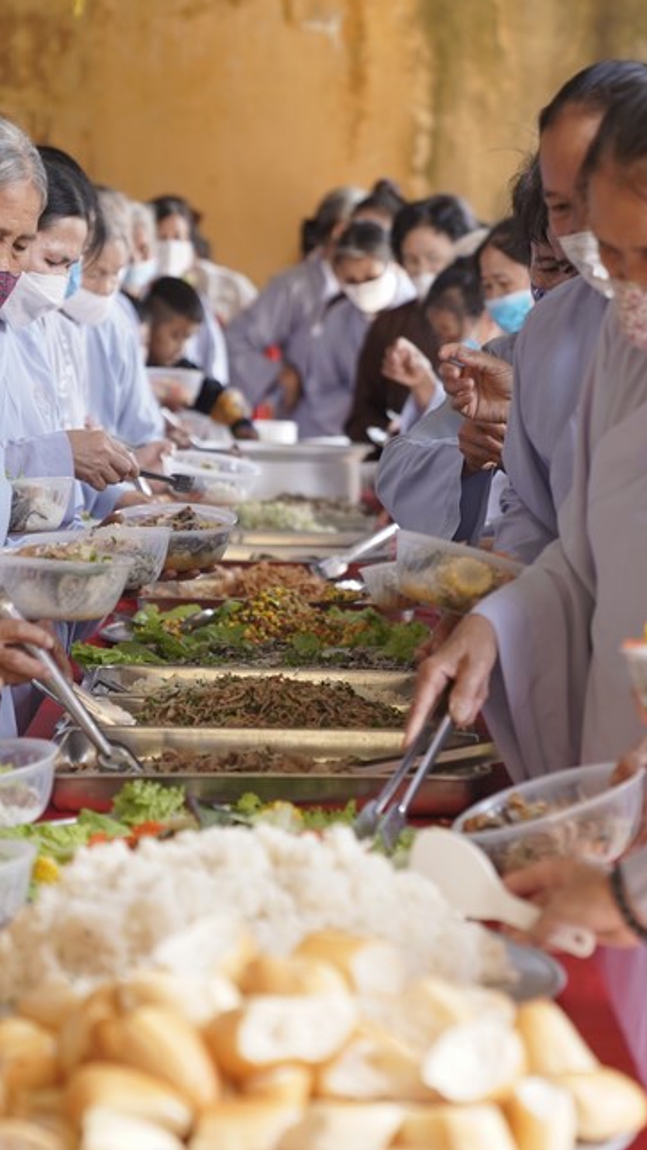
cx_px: 358
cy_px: 571
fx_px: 3387
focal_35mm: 111
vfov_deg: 19.3
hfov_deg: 10.9
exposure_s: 1/320
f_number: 2.8
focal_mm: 70
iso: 640
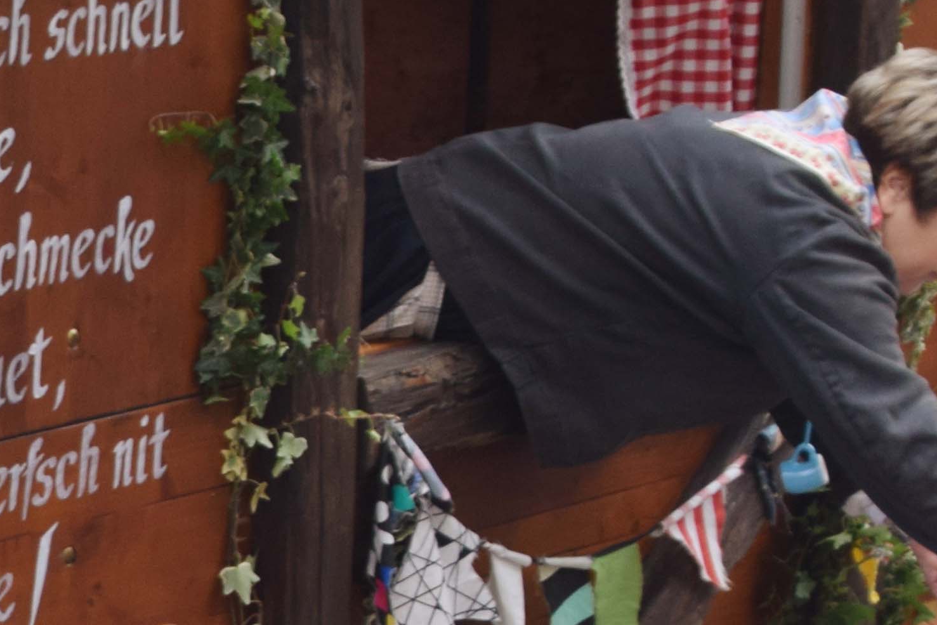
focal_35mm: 195
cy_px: 574
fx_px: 5076
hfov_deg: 10.4
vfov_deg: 7.0
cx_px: -182
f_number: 5
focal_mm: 32
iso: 400
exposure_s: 1/100
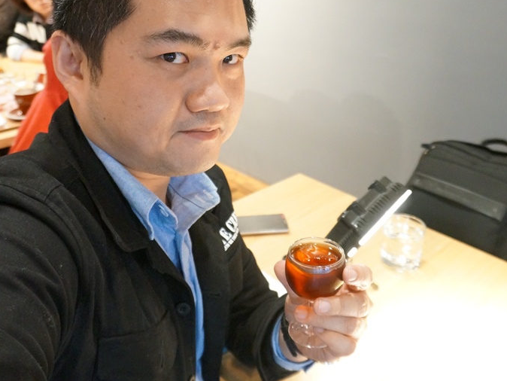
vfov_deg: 40.5
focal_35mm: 35
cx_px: 254
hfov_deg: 52.6
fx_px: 513
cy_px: 147
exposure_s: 1/30
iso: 3200
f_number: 3.5
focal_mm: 16
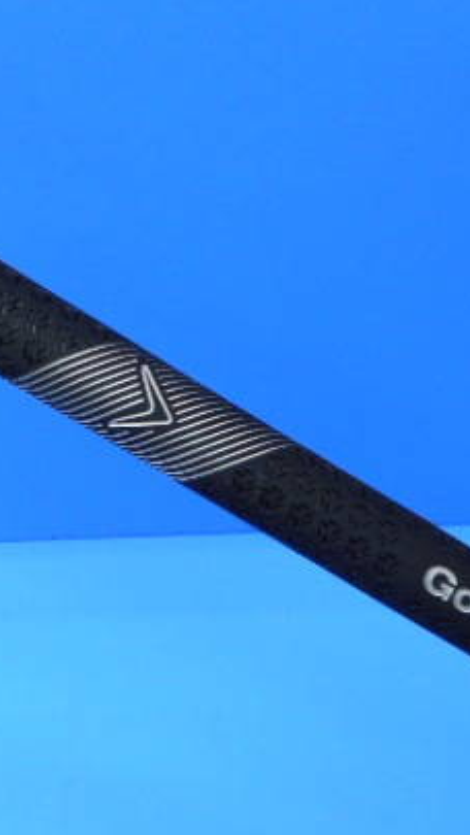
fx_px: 952
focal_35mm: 43
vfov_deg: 47.3
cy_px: 425
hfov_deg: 27.7
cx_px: 183
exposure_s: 1/30
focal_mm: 4.5
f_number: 3.7
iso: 125
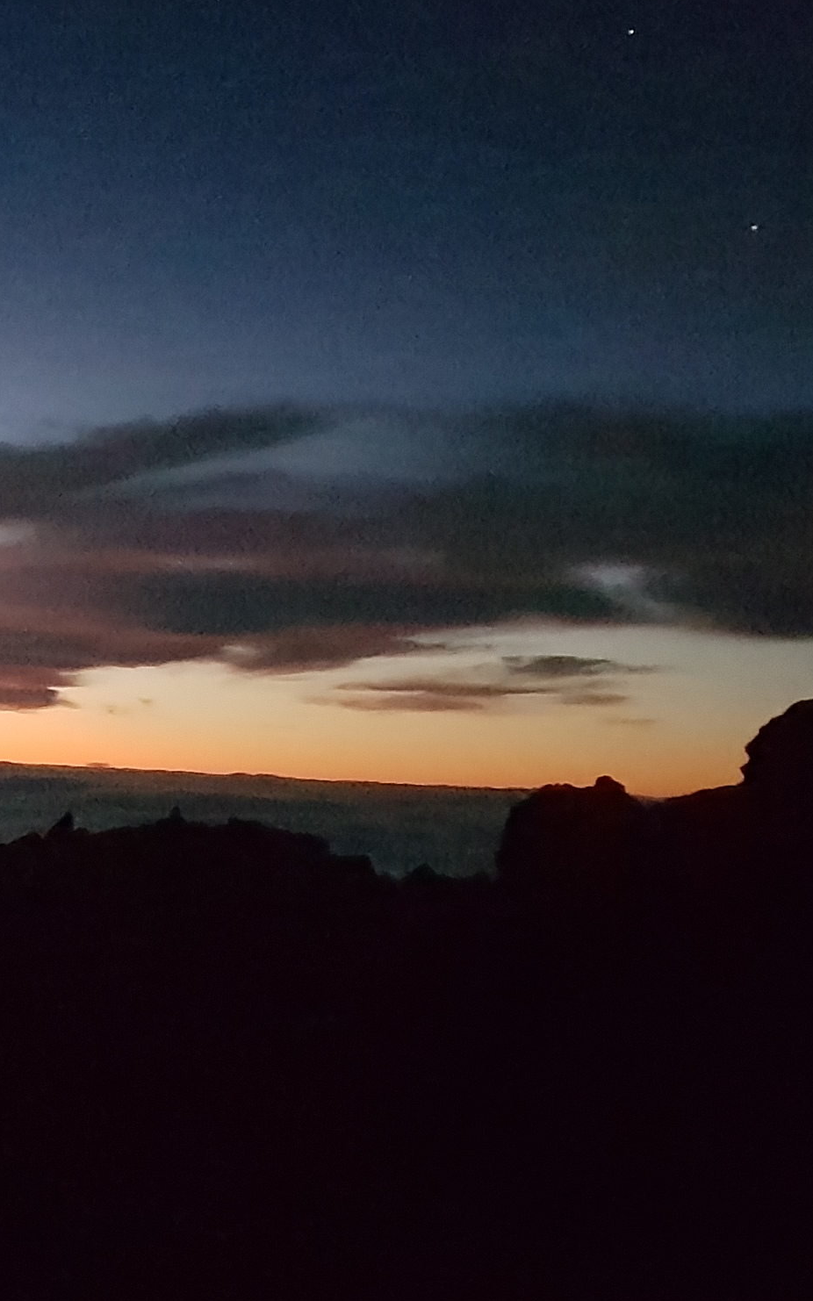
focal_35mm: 75
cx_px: -466
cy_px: 349
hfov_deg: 15.7
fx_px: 2659
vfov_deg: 27.2
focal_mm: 4.2
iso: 1250
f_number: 1.7
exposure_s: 1/7
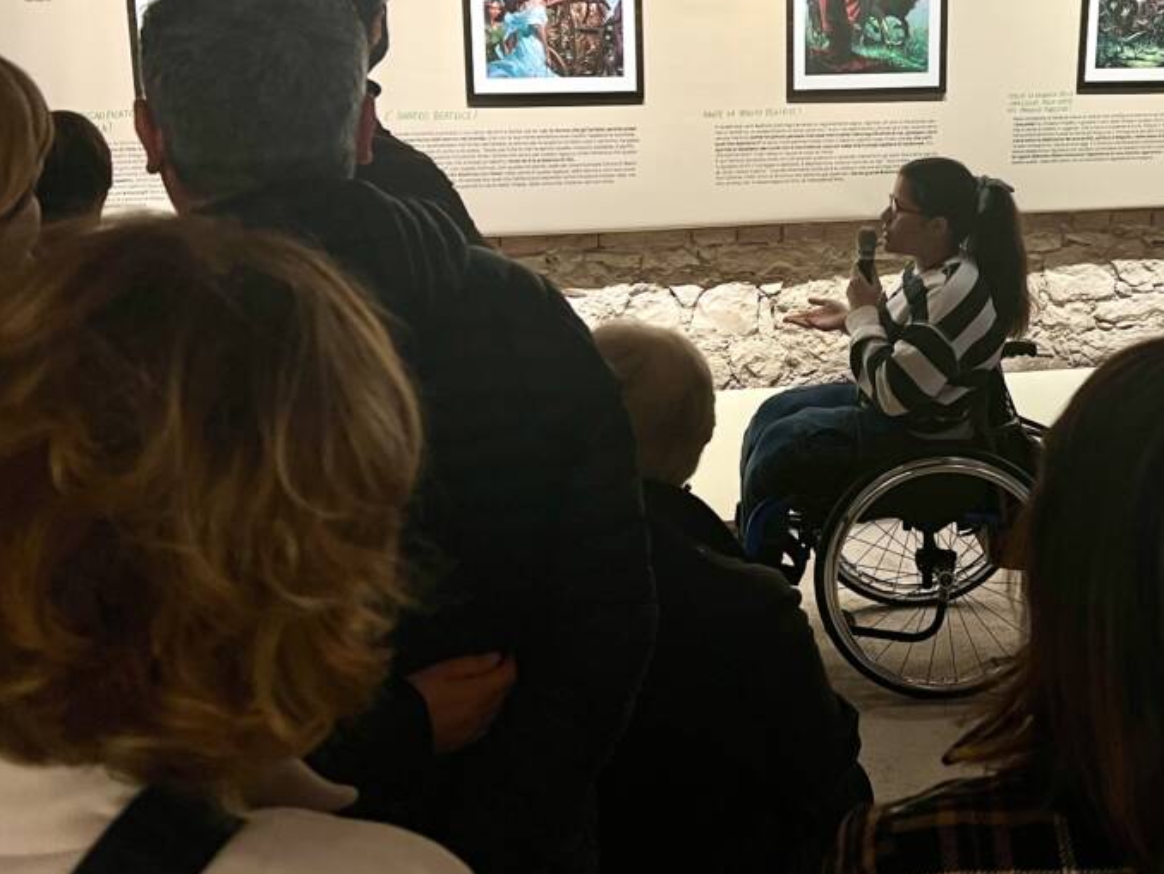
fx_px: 1547
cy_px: 196
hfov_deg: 40.4
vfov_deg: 30.9
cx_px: 834
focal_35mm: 46
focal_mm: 5.7
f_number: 1.5
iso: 100
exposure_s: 1/50
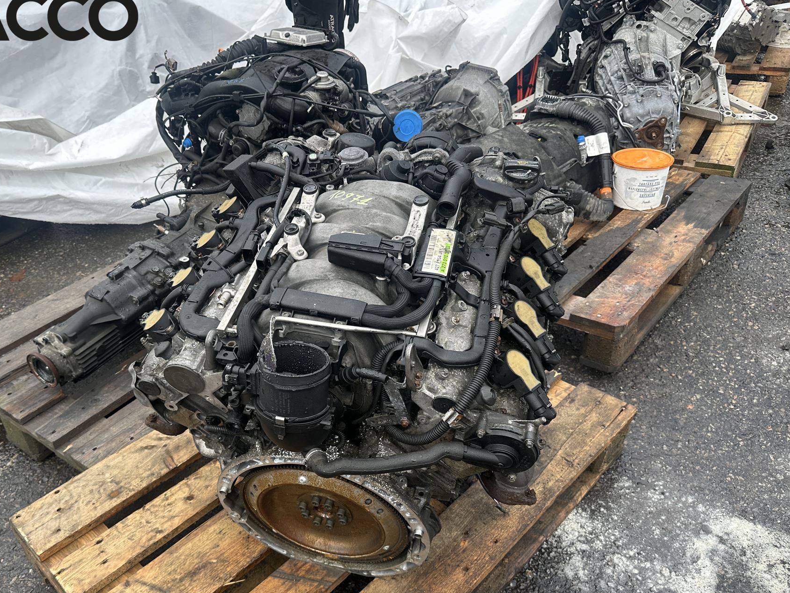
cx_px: 329
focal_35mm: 29
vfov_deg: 48.0
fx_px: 662
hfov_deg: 61.3
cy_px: 349
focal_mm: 6.86
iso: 80
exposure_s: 1/285
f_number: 1.78
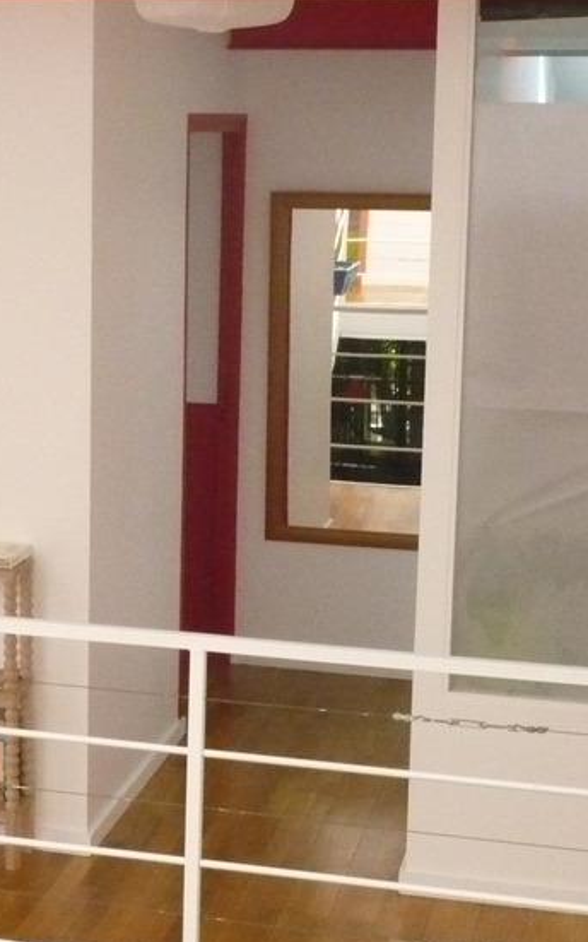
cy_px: 460
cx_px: 70
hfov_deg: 18.6
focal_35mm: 69
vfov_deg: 29.8
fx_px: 1771
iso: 800
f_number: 8
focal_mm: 5.8
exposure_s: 1/160
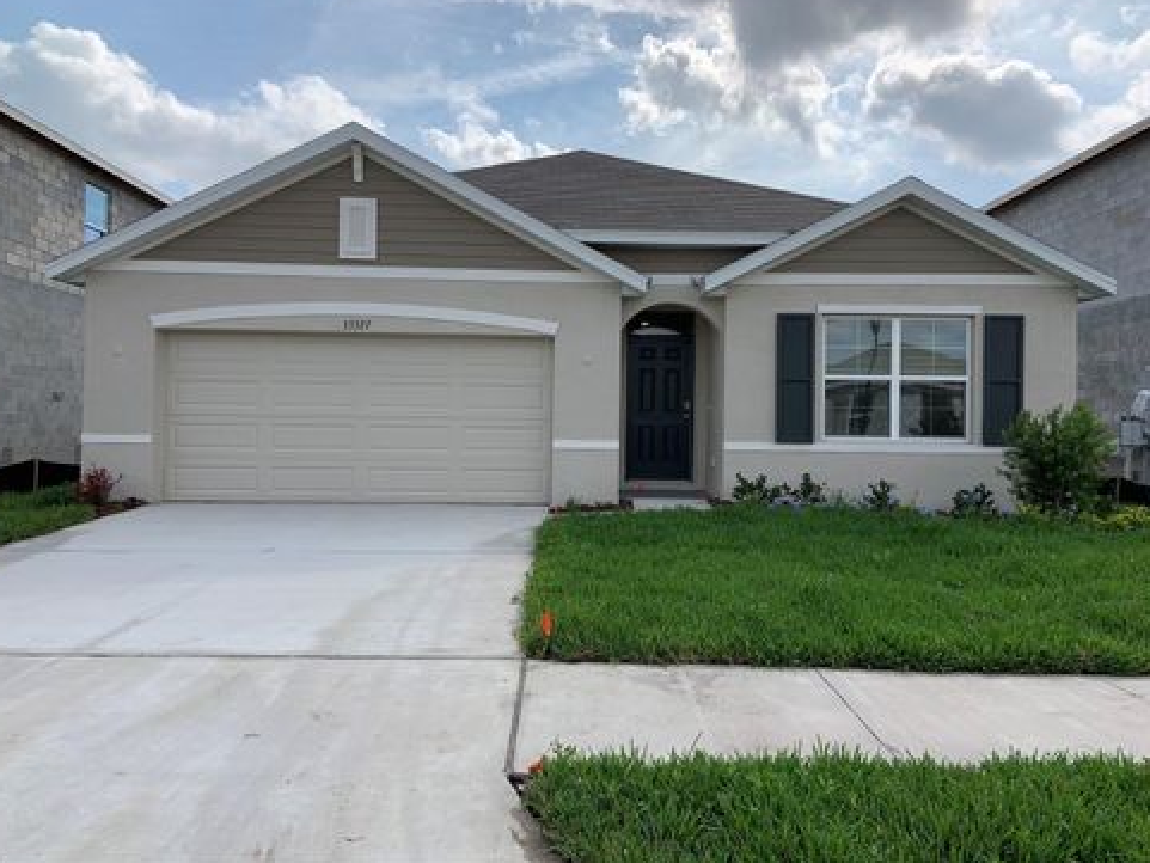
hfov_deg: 65.3
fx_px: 897
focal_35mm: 27
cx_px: 567
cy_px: 417
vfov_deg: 51.4
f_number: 1.8
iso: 25
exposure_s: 1/2833
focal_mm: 4.25
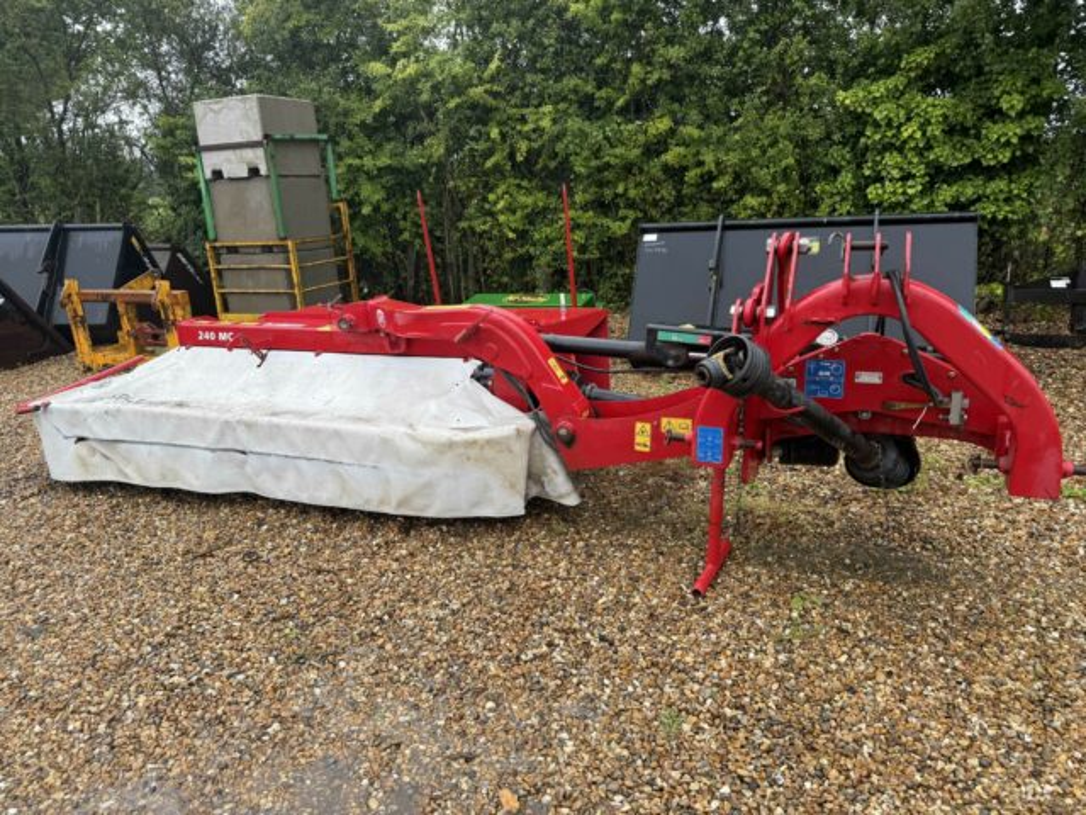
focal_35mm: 24
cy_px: 408
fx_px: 753
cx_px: 543
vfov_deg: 56.8
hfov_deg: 71.6
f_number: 1.78
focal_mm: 6.76
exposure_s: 1/539
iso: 80
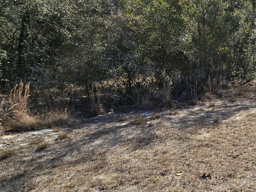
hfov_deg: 46.1
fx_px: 222
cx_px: 276
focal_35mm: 30
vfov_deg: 46.8
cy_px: 103
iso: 50
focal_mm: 2.2
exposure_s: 1/2657
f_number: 2.2
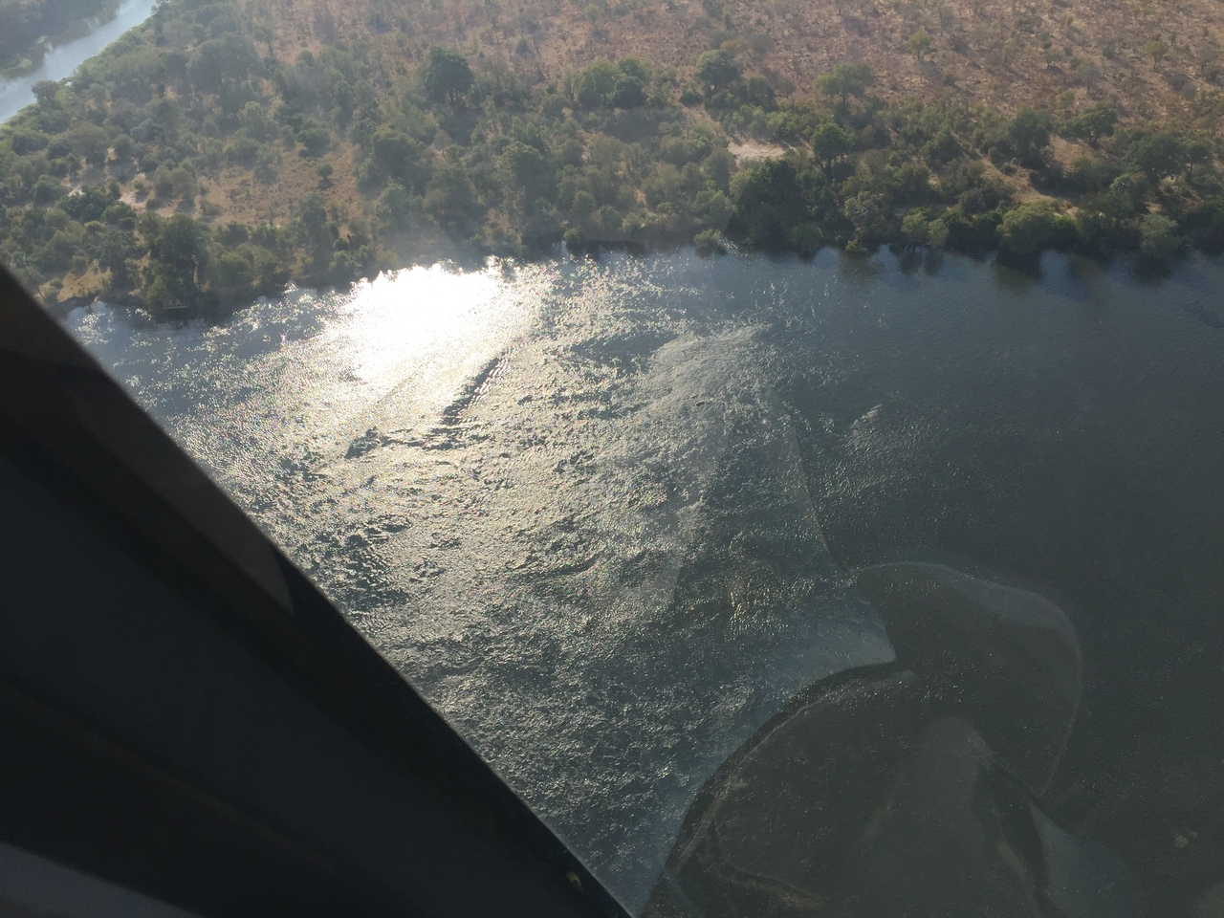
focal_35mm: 29
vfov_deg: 48.2
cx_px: 612
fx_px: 1025
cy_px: 459
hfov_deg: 61.7
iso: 32
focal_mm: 4.15
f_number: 2.2
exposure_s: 1/1980
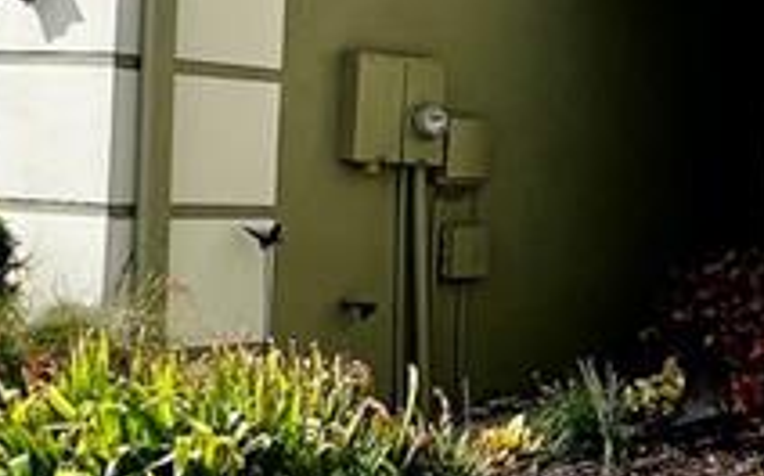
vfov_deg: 16.7
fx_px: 1622
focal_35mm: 78
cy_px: 188
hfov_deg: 22.7
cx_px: 1074
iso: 32
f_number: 1.8
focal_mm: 1.57
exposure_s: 1/2179
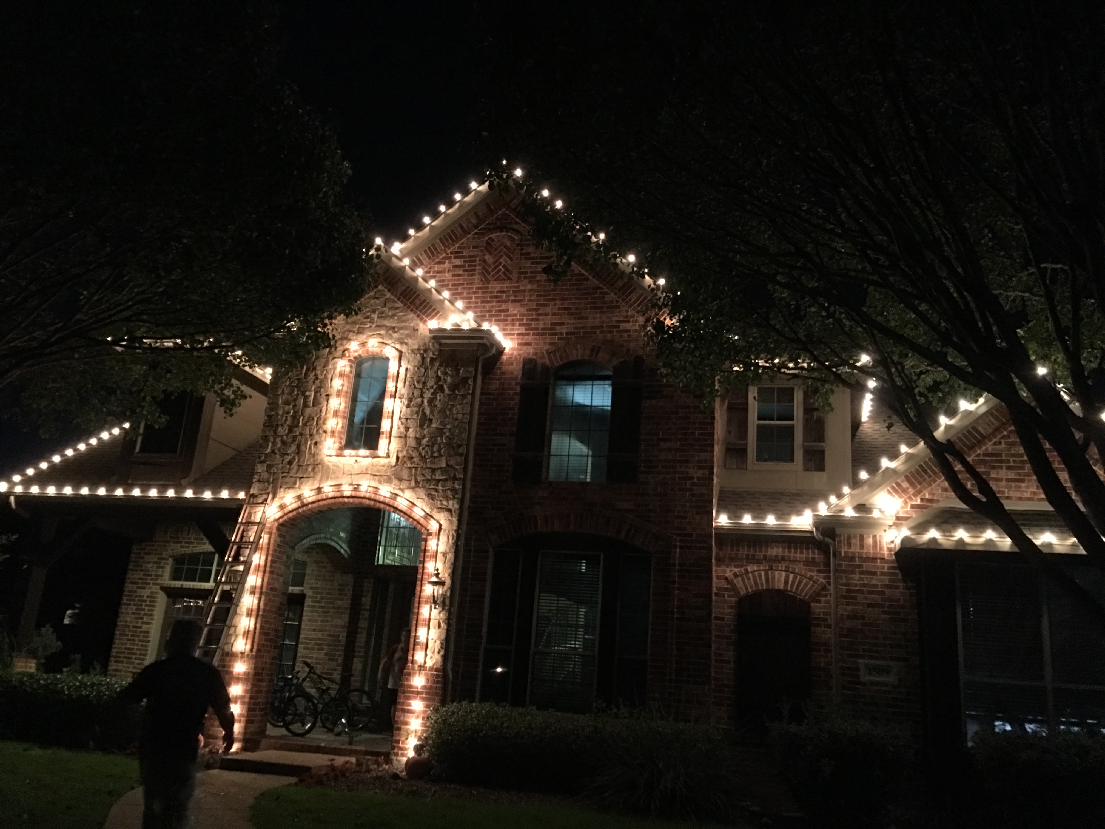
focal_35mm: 29
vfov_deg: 48.2
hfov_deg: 61.7
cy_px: 414
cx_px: 552
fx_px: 926
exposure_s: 1/4
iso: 250
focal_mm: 4.15
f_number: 2.2
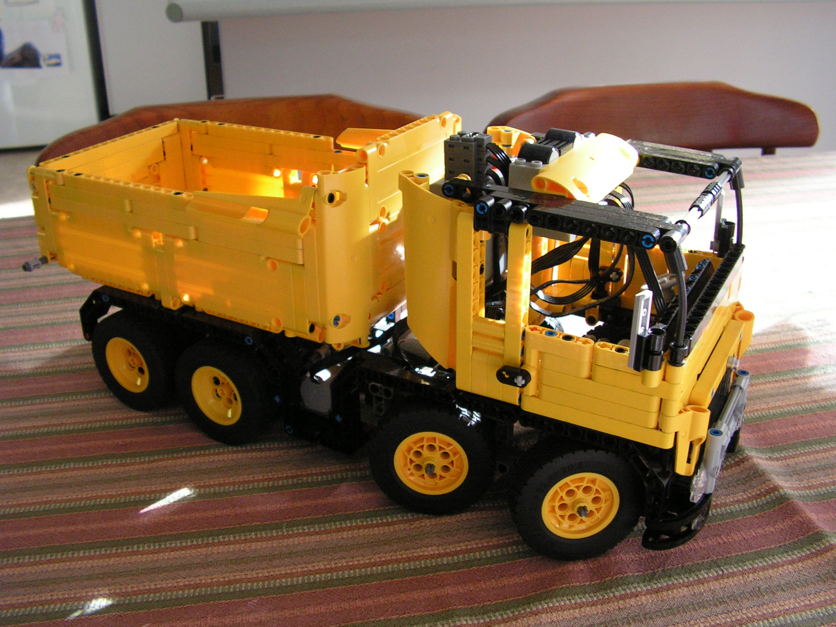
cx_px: 418
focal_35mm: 36
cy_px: 314
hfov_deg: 51.4
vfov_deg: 39.7
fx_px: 869
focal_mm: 6
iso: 200
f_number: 3.2
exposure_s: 1/30
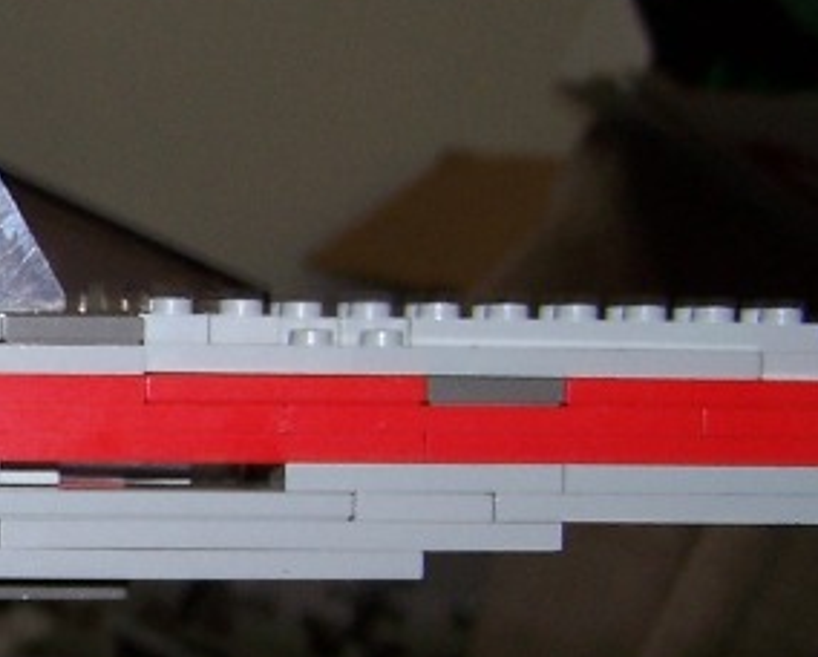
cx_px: -317
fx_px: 3055
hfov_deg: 14.5
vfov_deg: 12.2
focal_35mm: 126
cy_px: 494
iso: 80
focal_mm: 6.3
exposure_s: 1/60
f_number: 2.8
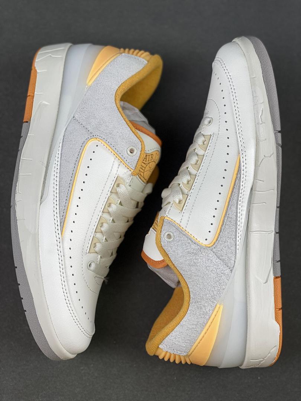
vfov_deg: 36.8
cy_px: 200
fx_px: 603
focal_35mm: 52
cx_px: 150
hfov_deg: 28.0
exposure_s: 1/100
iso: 25
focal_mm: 6
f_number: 2
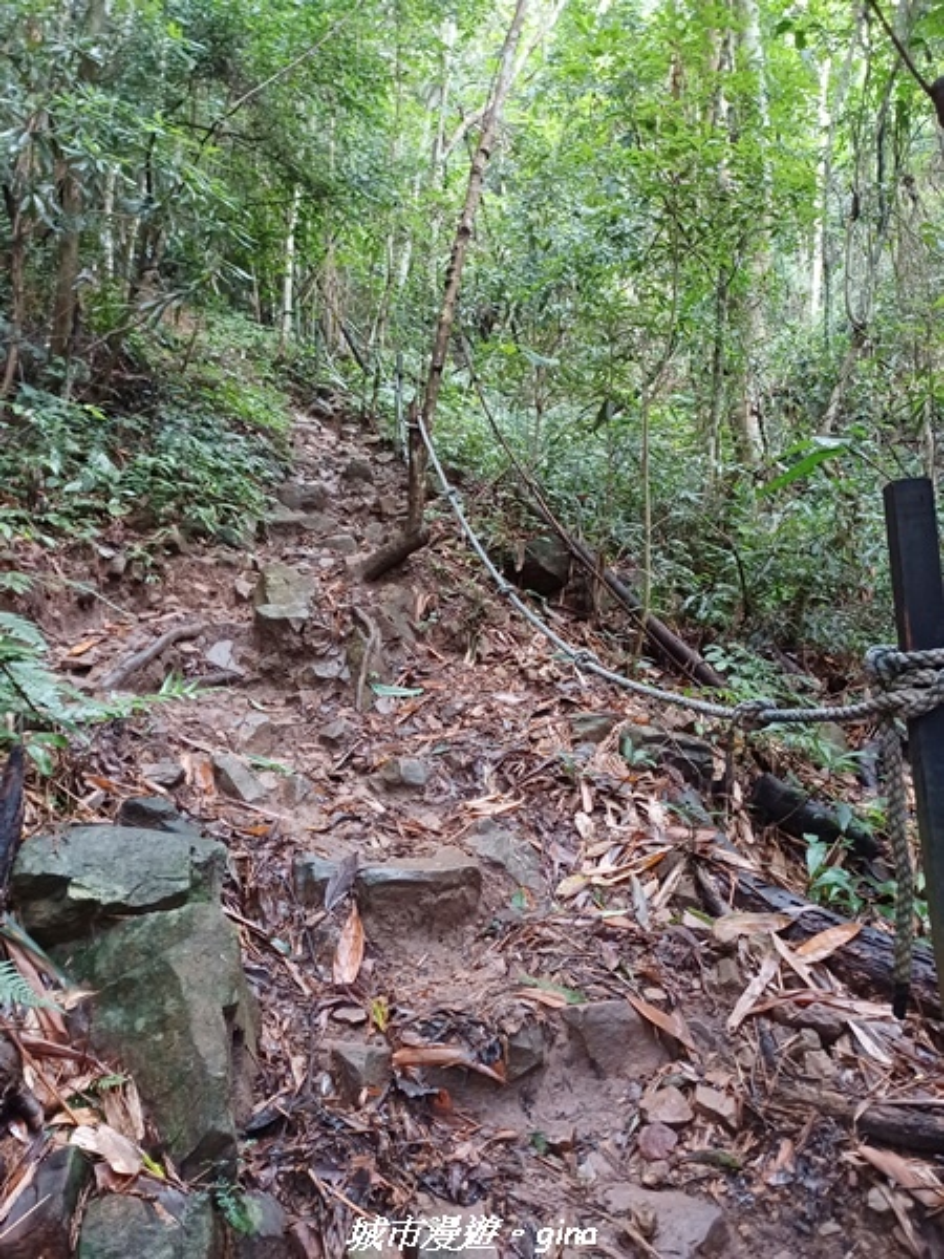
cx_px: 472
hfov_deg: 54.9
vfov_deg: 69.4
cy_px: 630
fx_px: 909
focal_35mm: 25
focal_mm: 4.6
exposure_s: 1/24
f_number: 1.8
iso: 640
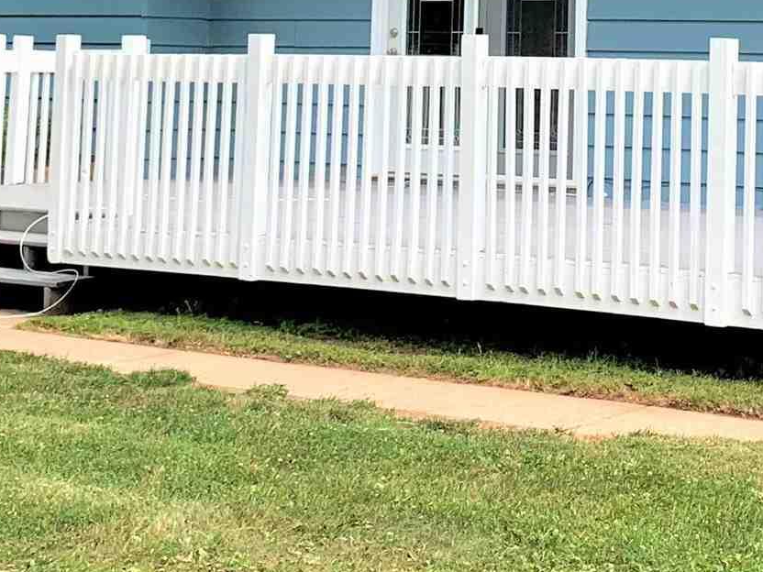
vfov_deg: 14.8
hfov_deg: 20.2
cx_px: 617
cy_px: -128
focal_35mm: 96
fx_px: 2116
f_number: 1.8
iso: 25
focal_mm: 4.25
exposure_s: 1/1560
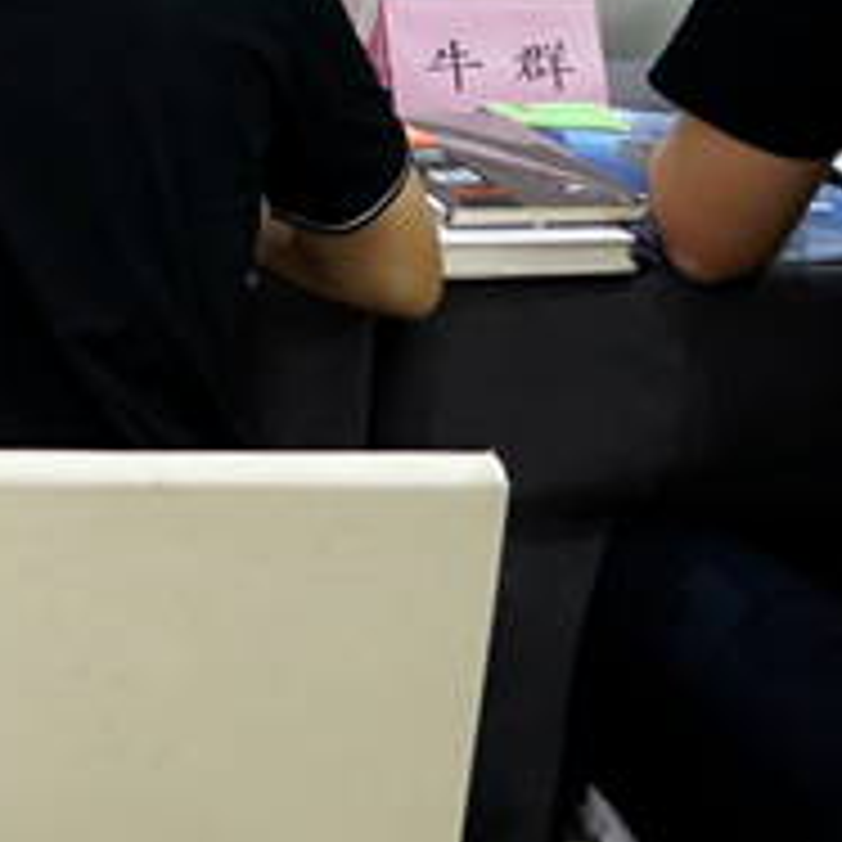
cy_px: -610
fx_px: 3082
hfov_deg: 13.1
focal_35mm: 112
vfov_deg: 14.0
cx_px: -919
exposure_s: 1/100
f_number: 5
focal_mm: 24
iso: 3200
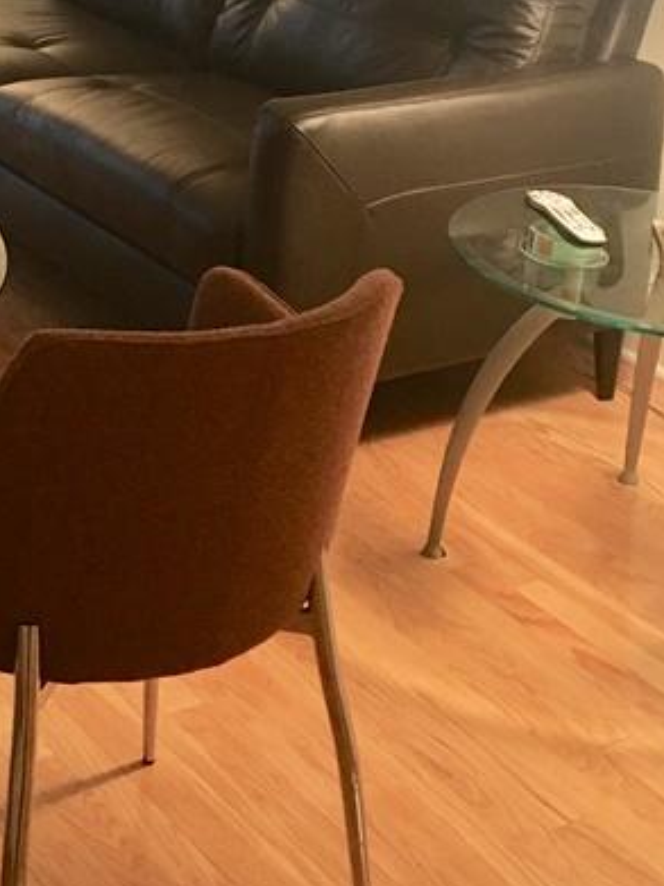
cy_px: -7
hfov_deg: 19.0
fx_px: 1945
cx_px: 68
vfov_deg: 24.5
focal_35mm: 76
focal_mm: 4.15
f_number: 2.2
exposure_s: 1/15
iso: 50
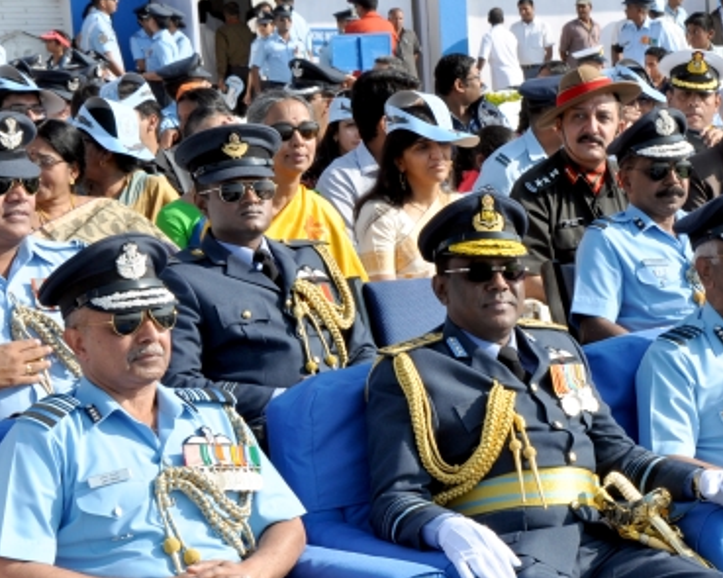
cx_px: 623
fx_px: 2565
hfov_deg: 15.9
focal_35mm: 120
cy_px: 427
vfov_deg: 12.8
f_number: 10
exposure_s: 1/200
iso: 250
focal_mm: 45
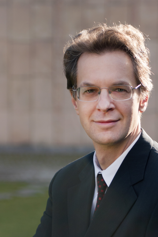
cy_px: 154
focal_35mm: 142
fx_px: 937
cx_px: 102
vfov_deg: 14.4
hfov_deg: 9.6
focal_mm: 70
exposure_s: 1/1500
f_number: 3.3
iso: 200
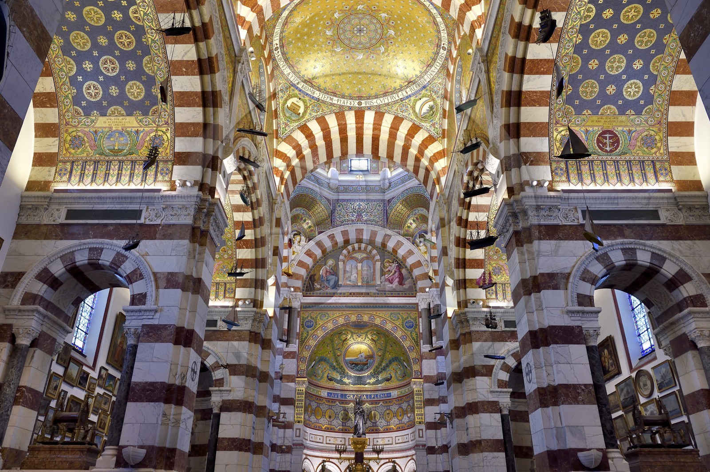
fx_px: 571
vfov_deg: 44.9
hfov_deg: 63.7
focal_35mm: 29
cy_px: 236
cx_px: 355
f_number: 7.1
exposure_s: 1/30
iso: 800
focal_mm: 29
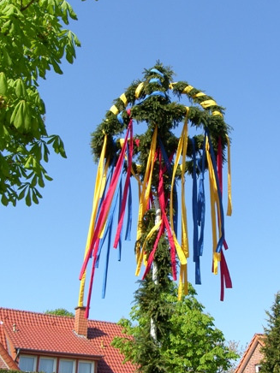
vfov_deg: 34.9
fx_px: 593
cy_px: 186
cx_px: 176
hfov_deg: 26.5
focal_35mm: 55
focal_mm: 10.3
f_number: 6.3
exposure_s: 1/250
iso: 50
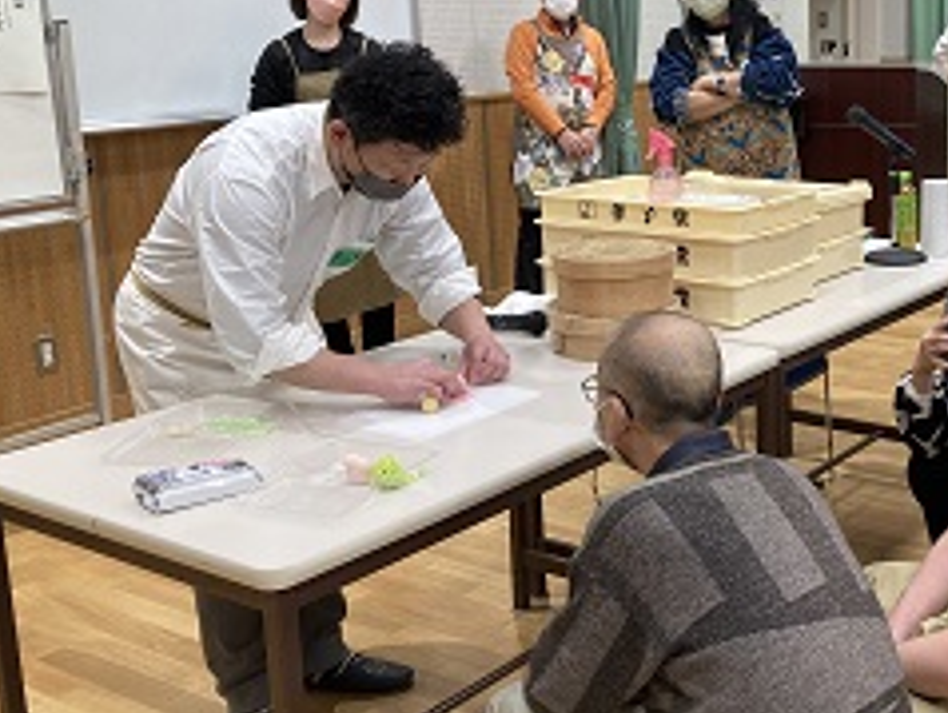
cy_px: 251
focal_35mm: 47
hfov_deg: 38.7
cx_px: 769
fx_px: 1288
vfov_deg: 30.7
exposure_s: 1/60
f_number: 1.8
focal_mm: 3.99
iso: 64
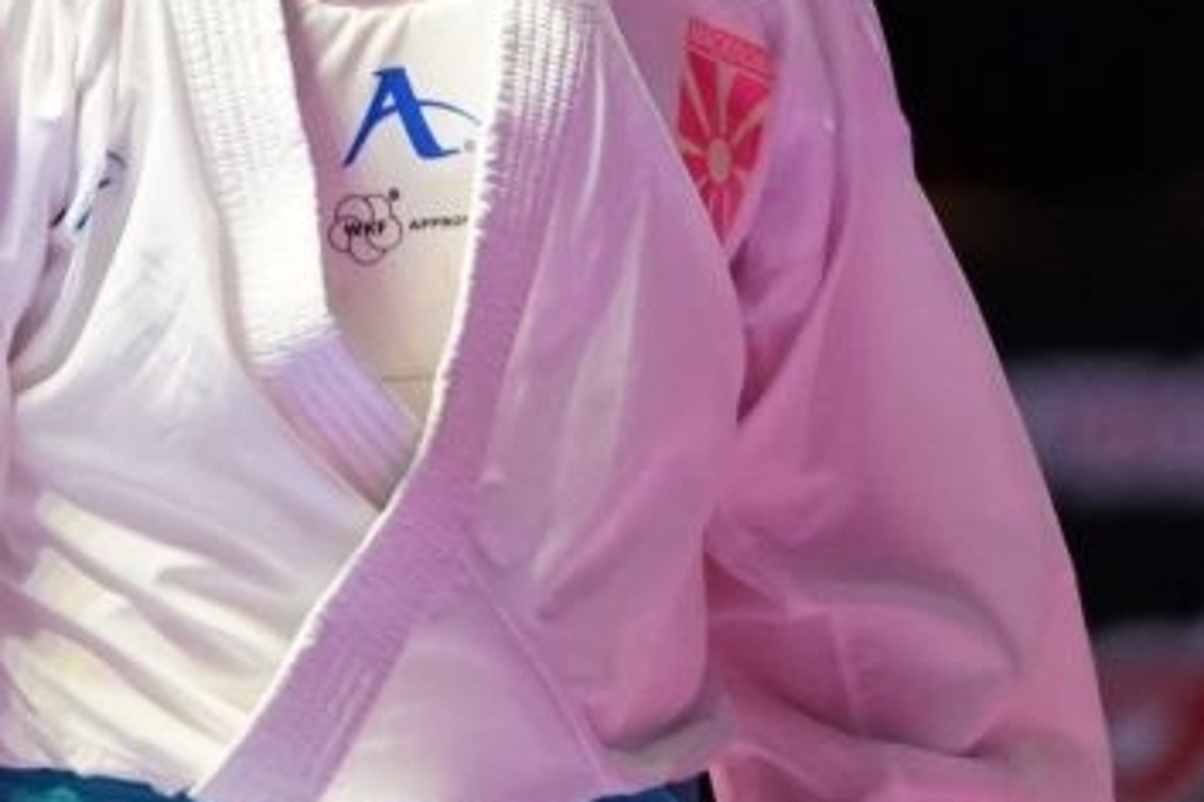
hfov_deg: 2.0
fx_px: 34096
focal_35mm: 1020
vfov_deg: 1.3
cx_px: 696
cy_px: 116
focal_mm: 200
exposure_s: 1/1000
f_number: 2.8
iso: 4000
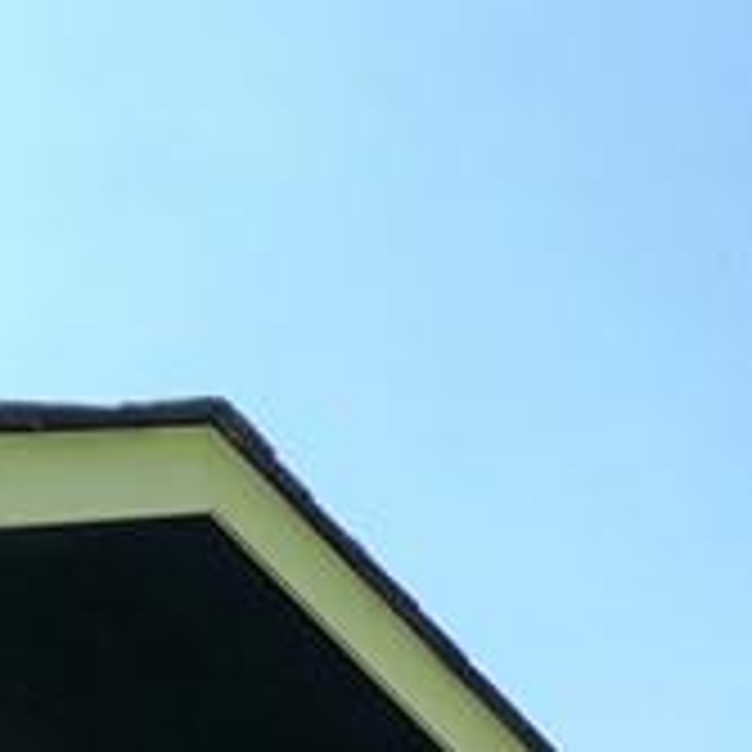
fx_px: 3736
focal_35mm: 152
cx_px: 784
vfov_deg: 10.4
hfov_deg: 11.4
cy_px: 1621
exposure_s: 1/867
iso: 20
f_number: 1.8
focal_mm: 4
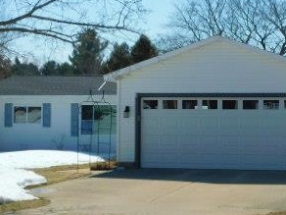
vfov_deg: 18.7
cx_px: 237
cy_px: 101
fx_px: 653
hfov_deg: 24.2
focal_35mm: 79
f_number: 7
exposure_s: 1/640
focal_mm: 6.3
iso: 125
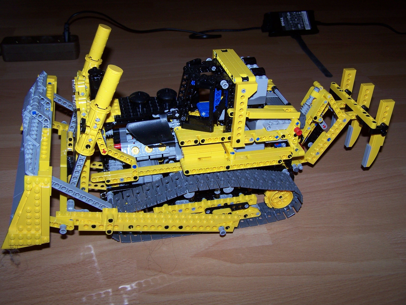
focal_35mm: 38
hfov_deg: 49.0
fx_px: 446
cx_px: 203
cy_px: 152
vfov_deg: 37.7
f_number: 2.8
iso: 80
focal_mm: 6.3
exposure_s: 1/60
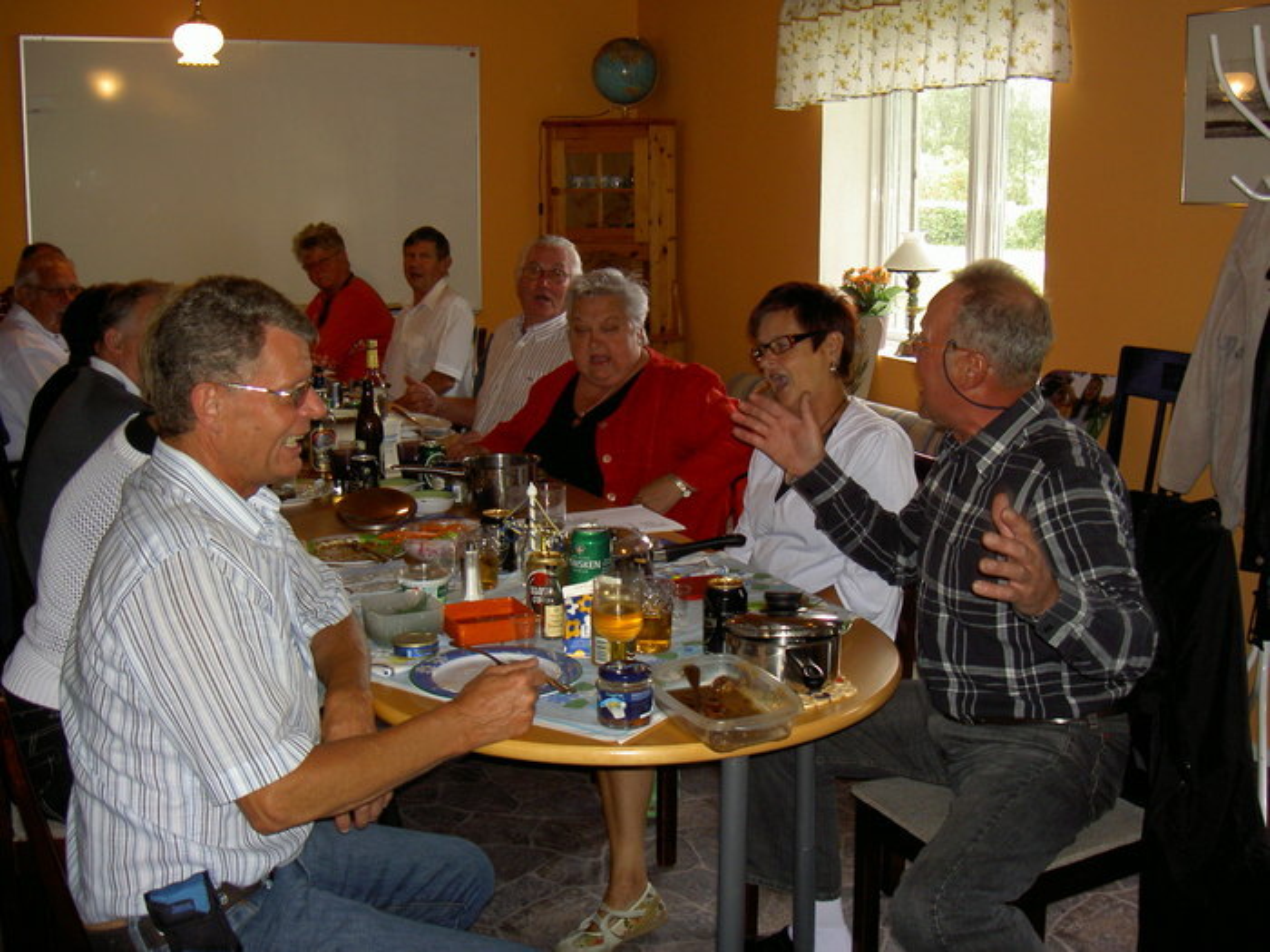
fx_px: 1431
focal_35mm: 39
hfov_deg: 47.9
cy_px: 476
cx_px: 635
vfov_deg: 36.8
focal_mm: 8
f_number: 2.8
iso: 100
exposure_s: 1/60
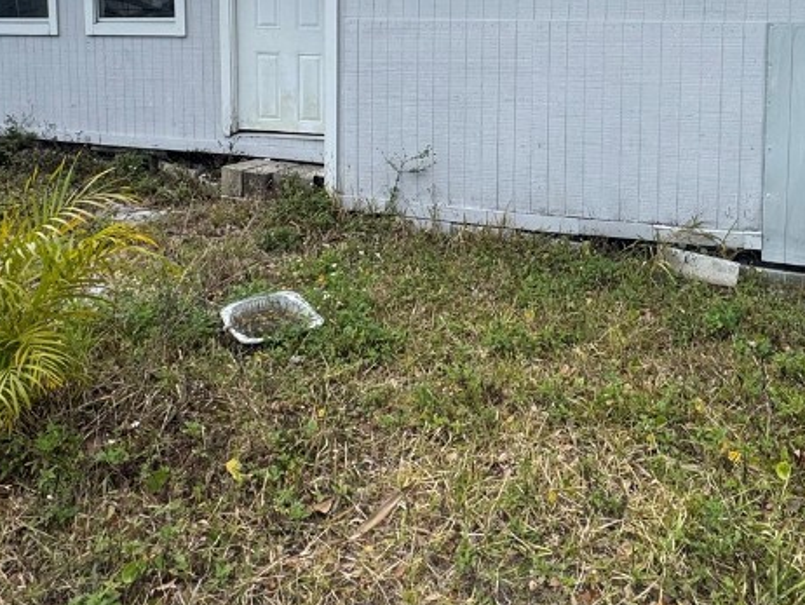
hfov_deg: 58.2
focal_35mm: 31
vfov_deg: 42.0
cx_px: 448
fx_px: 721
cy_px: 66
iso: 40
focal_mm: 2.22
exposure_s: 1/687
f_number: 2.2
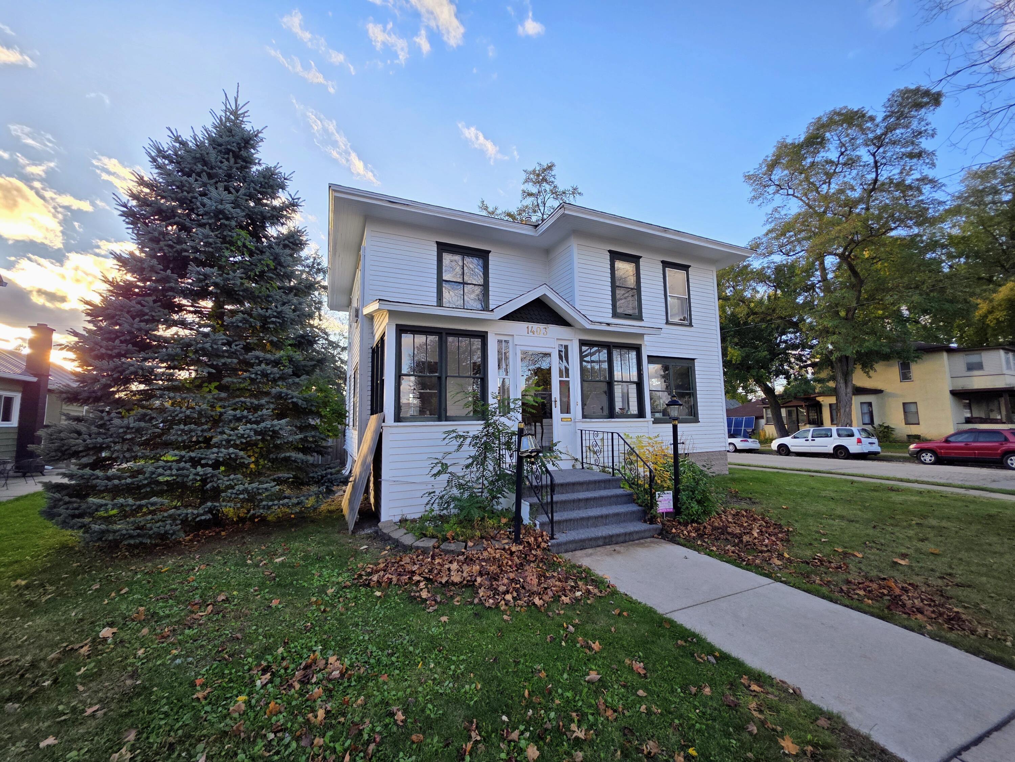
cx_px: 508
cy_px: 381
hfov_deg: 106.2
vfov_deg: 89.9
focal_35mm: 13
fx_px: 381
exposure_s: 1/373
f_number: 1.9
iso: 40
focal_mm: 2.2
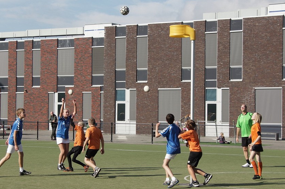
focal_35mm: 65
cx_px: 158
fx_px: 511
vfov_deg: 21.0
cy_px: 94
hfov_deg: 31.1
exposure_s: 1/500
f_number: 6.3
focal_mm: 35
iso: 100
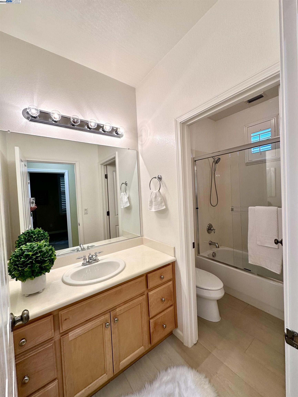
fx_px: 161
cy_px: 198
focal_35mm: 14
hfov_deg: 85.7
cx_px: 149
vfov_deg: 102.1
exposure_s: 1/120
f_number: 2.2
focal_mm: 2.22
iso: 80
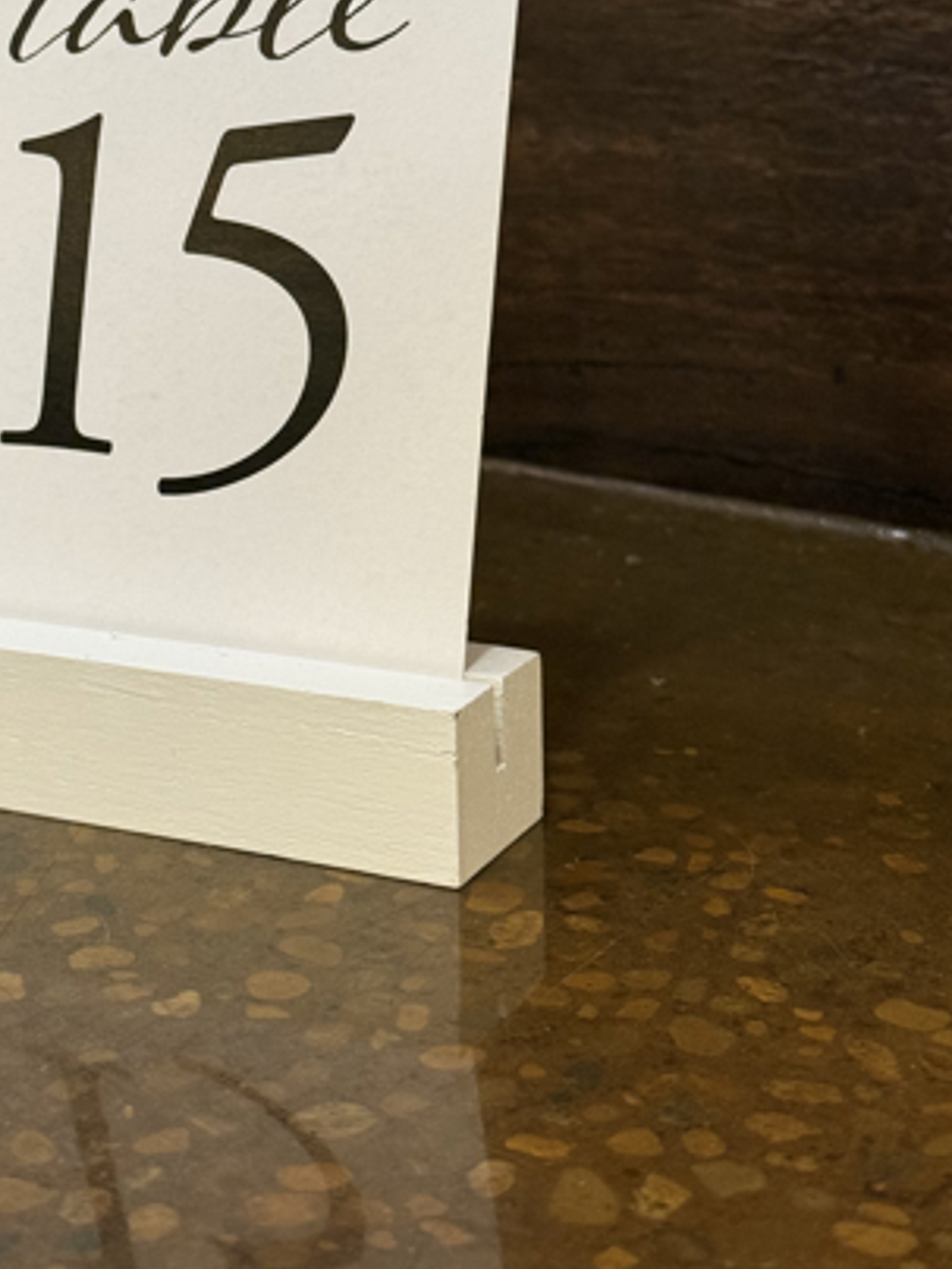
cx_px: 229
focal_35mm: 76
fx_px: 2787
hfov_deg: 19.2
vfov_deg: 25.3
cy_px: 295
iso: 250
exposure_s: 1/60
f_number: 1.78
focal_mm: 6.76
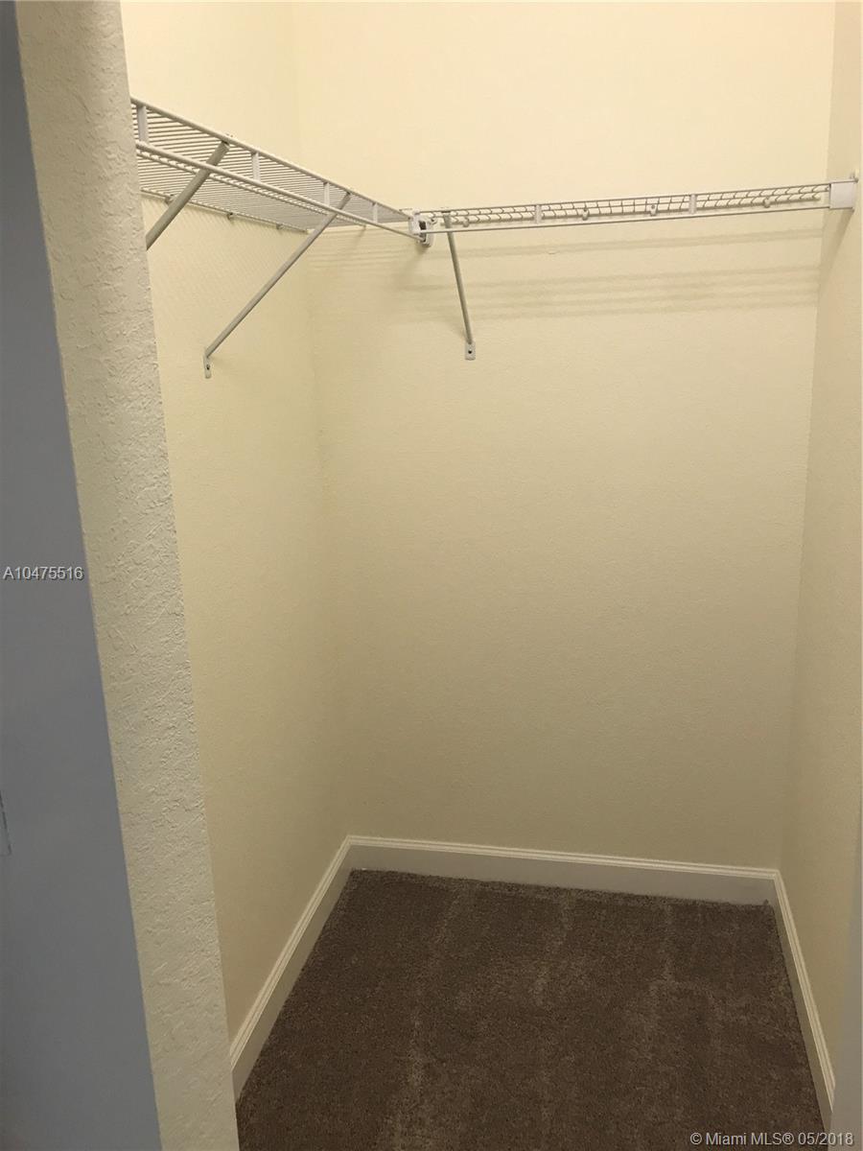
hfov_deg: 49.7
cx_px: 432
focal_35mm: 28
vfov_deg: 63.4
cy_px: 576
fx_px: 931
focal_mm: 3.99
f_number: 1.8
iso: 25
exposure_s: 1/40
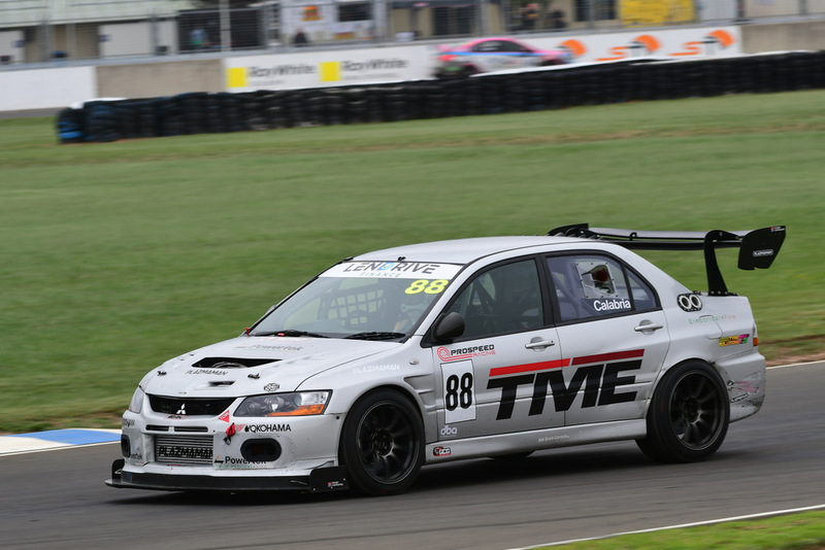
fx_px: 7221
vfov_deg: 4.4
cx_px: 412
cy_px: 275
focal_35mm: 315
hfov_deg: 6.5
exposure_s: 1/320
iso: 320
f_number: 10
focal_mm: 210
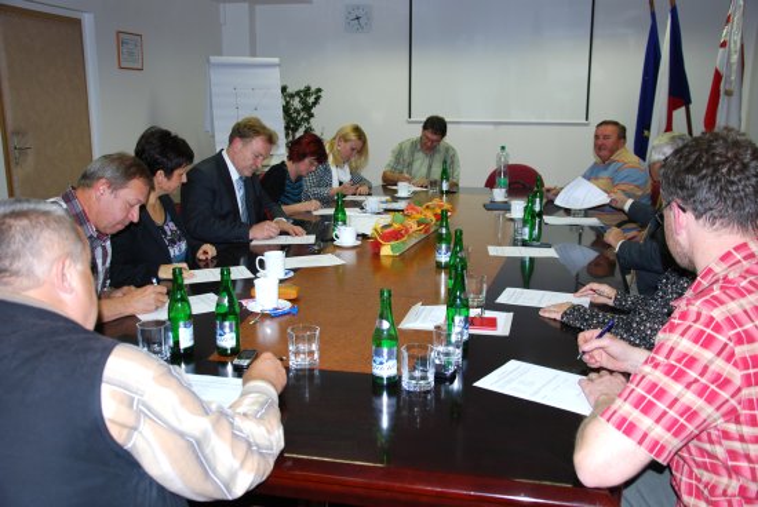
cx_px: 379
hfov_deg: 57.2
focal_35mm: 33
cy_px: 254
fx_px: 696
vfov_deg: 40.1
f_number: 3.8
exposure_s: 1/60
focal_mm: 22
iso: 200
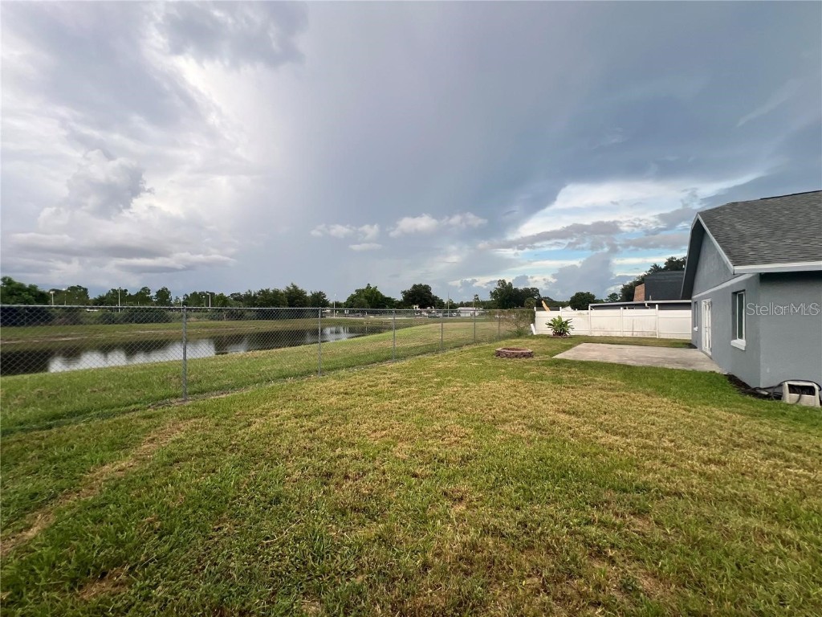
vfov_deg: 89.9
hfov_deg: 106.2
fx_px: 309
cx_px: 411
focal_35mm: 13
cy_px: 308
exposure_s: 1/236
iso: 32
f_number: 1.8
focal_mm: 1.57
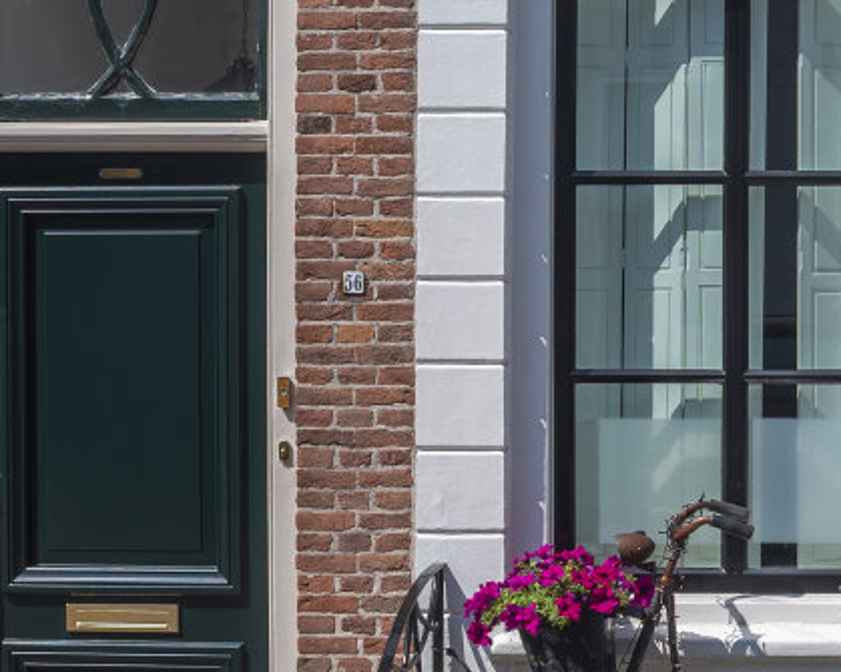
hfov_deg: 19.8
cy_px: 281
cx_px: 1188
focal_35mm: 86
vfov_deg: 17.8
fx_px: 2140
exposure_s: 1/640
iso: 100
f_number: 7.1
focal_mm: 24
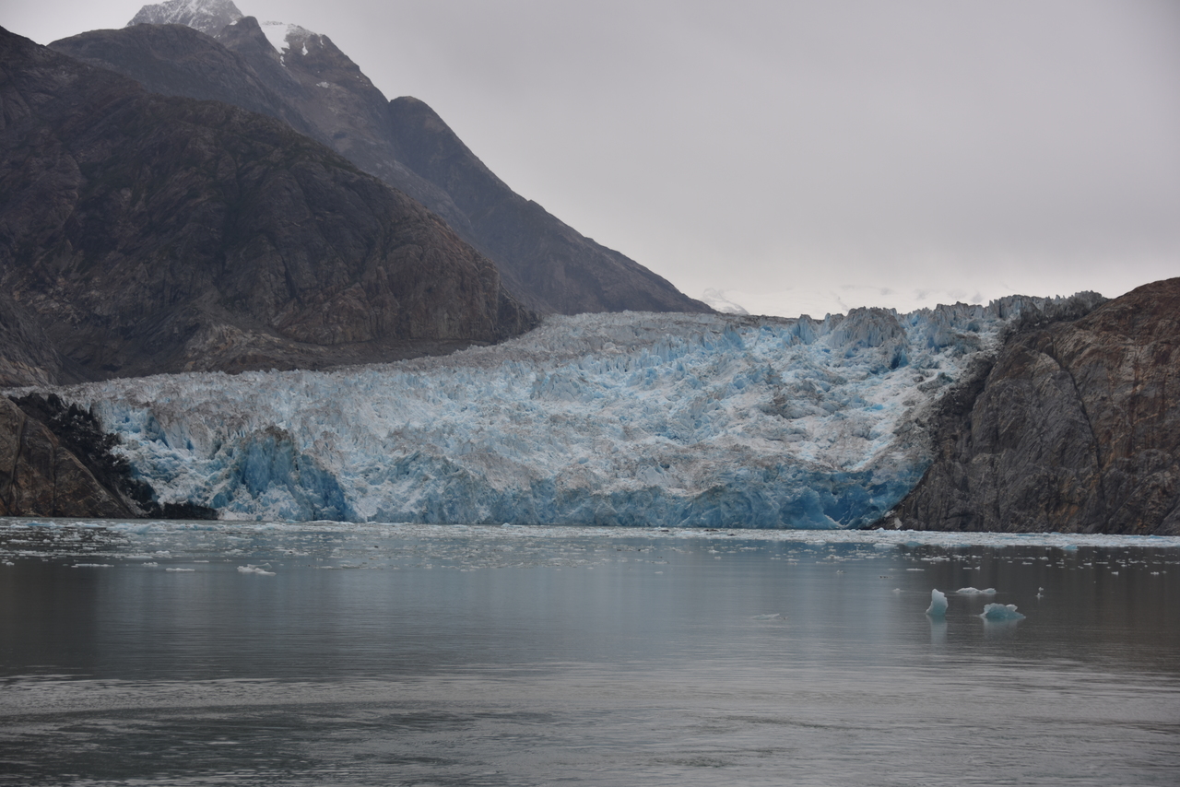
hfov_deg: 28.8
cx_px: 590
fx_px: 2295
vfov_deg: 19.5
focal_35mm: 70
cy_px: 394
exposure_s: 1/160
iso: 110
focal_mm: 70
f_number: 5
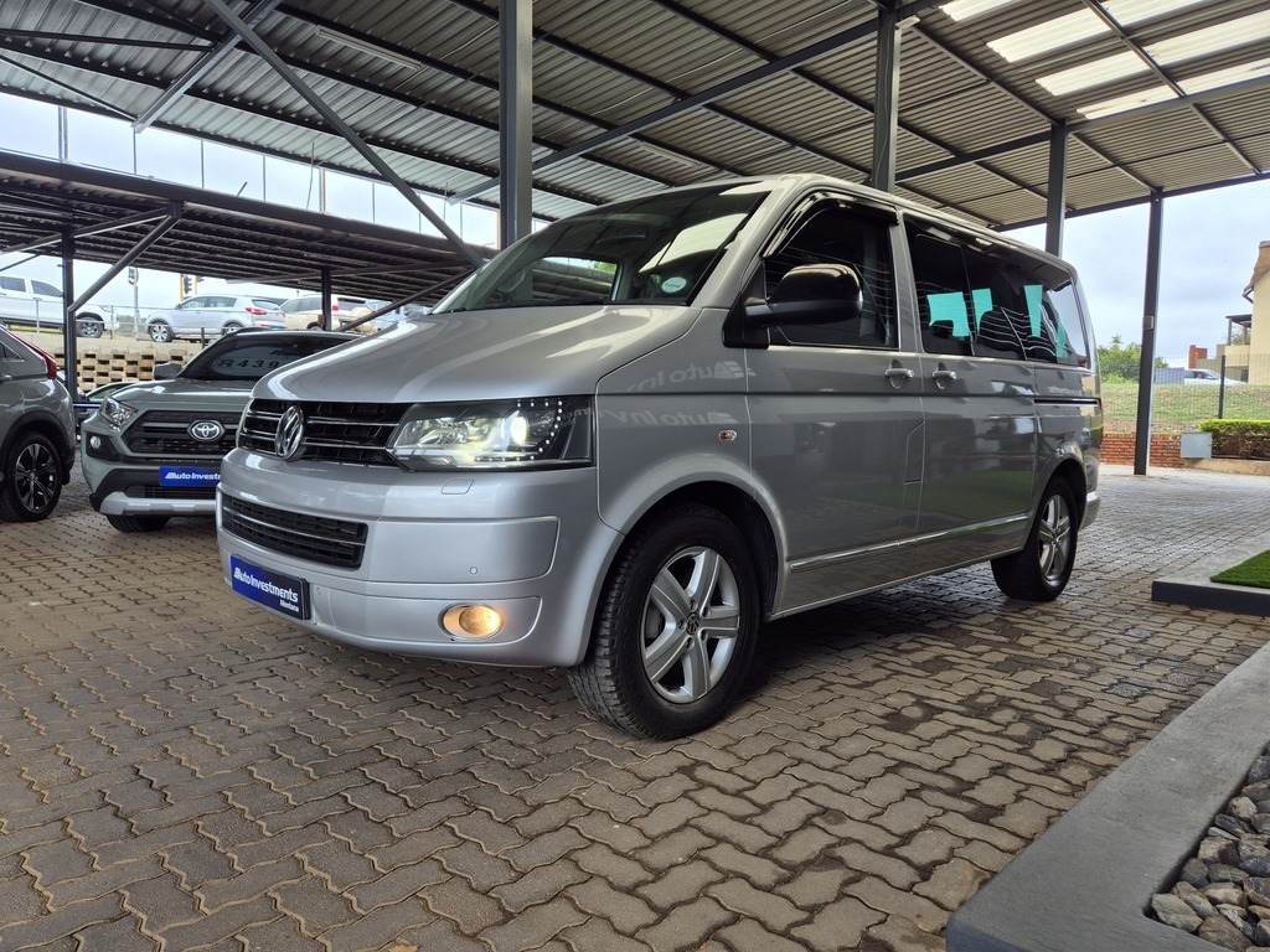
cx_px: 635
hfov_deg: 73.9
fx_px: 844
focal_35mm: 23
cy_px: 476
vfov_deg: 58.9
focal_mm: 5.4
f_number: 1.8
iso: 25
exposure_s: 1/201
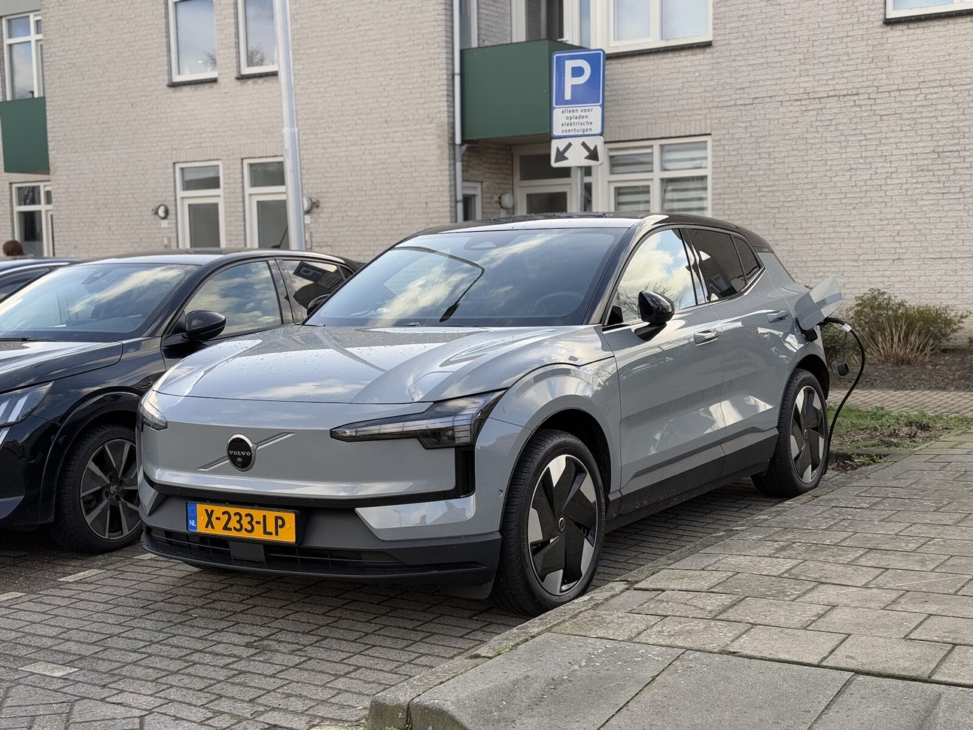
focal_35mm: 48
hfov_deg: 39.7
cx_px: 486
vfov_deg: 30.3
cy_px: 365
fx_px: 1349
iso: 64
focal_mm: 6.76
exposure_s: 1/641
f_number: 1.78
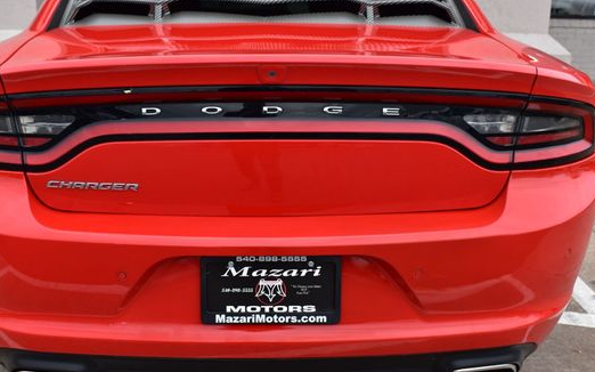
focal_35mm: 45
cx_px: 272
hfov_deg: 44.3
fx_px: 730
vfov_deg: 28.5
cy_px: 223
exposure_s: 1/125
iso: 400
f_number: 9
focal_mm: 24
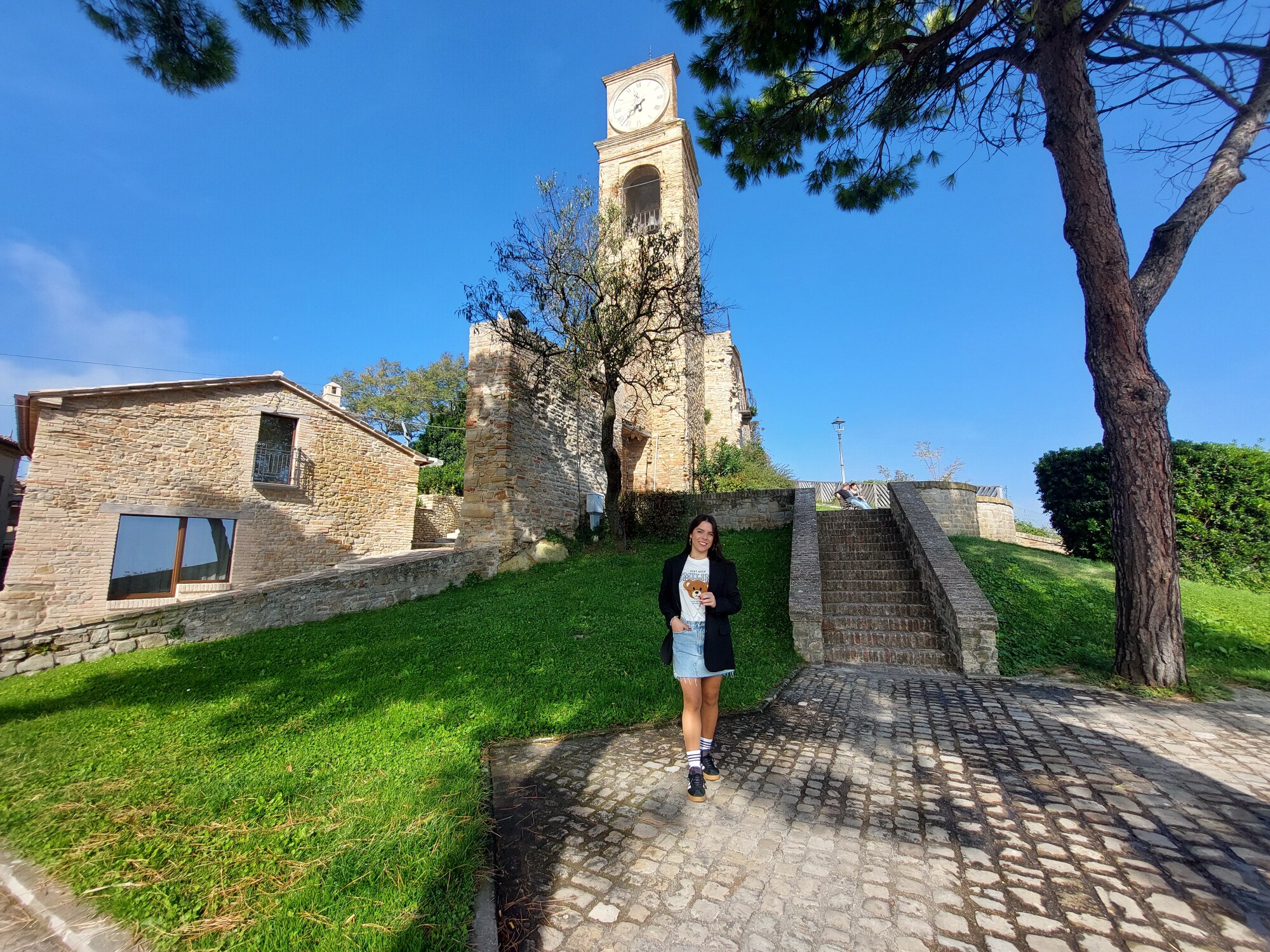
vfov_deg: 89.9
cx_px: 635
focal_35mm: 13
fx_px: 477
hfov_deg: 106.2
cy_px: 476
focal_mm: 1.74
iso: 50
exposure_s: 1/1183
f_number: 2.2
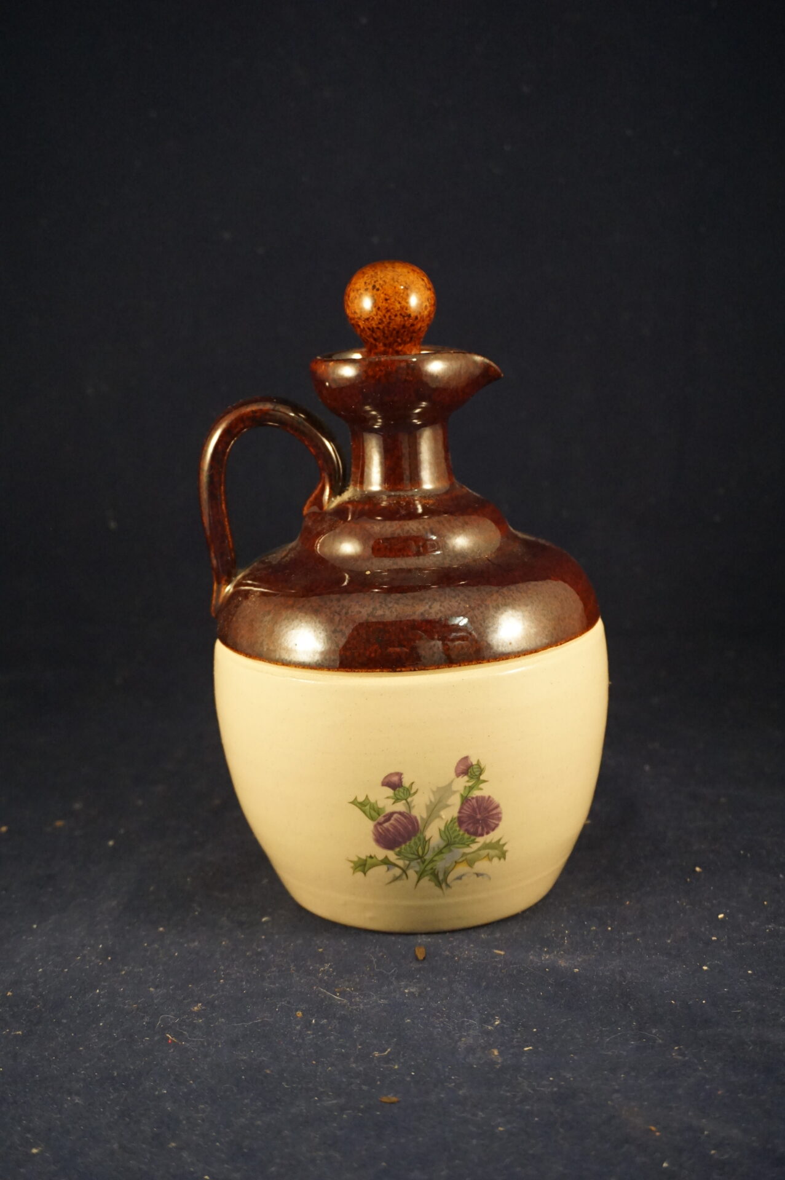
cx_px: 392
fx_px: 1425
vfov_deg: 45.0
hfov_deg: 30.8
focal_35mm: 44
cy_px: 590
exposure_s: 1/160
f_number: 4.5
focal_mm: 29
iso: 3200
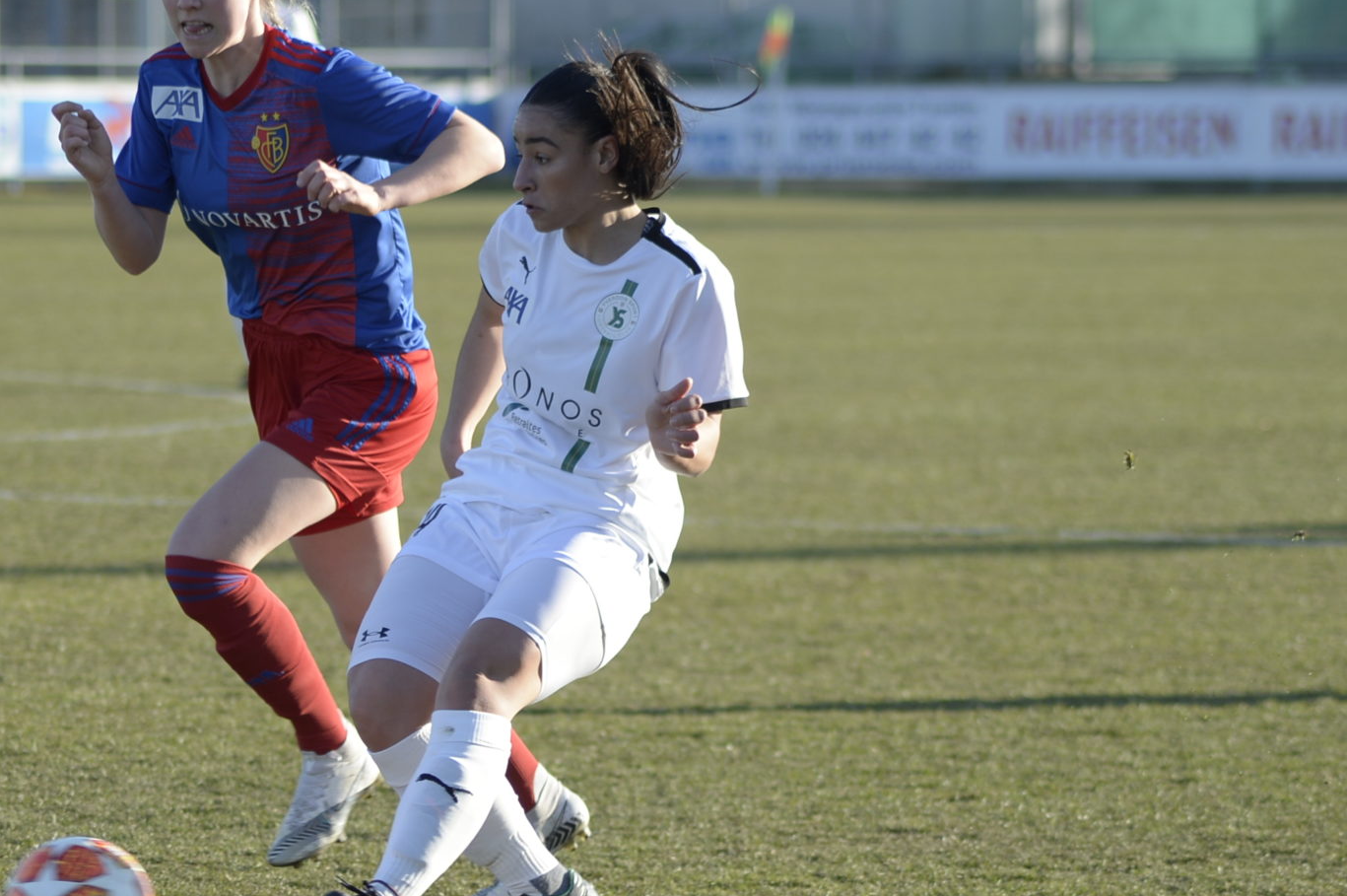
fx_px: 12599
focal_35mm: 337
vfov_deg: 4.1
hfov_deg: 6.1
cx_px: 535
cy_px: 584
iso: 320
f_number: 5
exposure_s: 1/800
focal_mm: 180
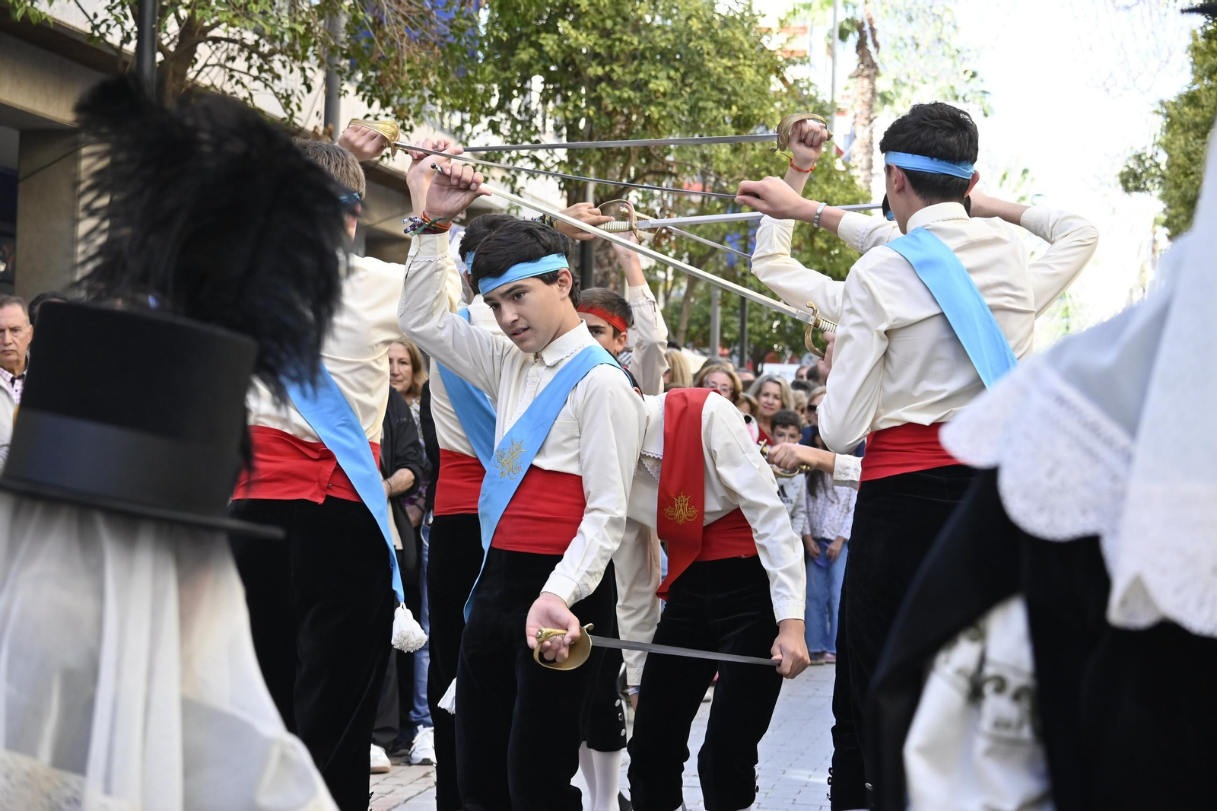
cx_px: 608
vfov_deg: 18.2
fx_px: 2535
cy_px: 406
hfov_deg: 27.0
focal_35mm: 75
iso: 800
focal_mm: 50
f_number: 5.6
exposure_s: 1/500
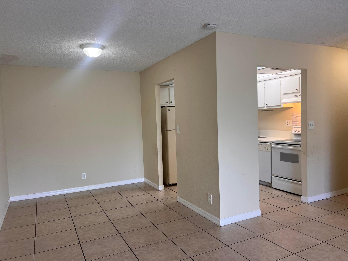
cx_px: 174
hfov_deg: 67.3
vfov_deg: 53.1
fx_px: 261
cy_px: 130
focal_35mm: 26
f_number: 1.5
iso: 64
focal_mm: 5.7
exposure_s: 1/120
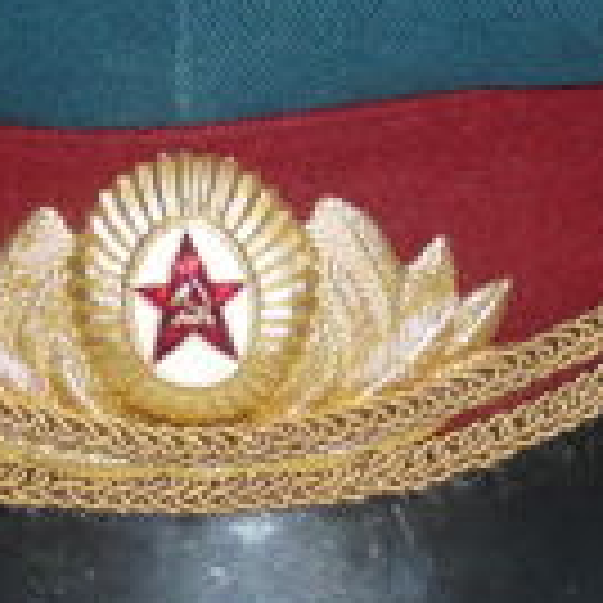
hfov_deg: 10.0
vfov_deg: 10.0
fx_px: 3429
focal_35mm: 174
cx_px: 238
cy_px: 288
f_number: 3.5
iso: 100
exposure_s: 1/30
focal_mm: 9.1
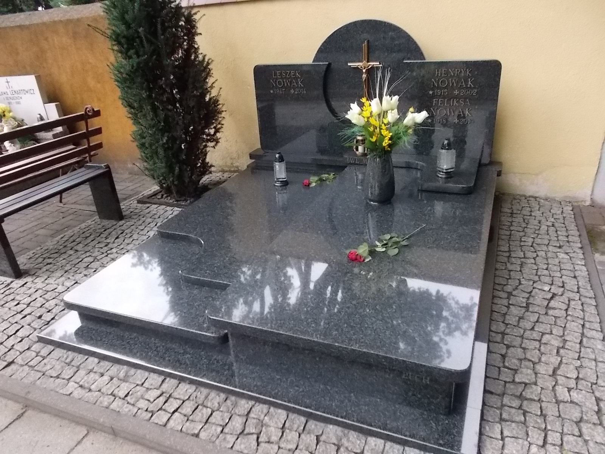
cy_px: 227
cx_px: 302
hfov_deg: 67.3
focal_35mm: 26
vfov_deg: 53.1
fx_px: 454
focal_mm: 4.6
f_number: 8
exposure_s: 1/100
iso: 400
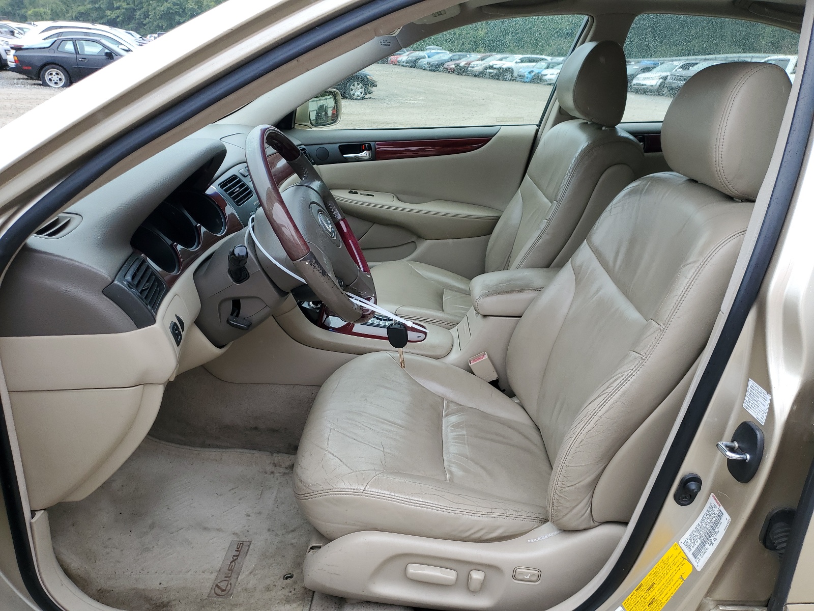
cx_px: 407
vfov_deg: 53.1
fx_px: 611
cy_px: 306
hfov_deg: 67.3
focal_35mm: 26
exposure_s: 1/476
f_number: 1.5
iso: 50
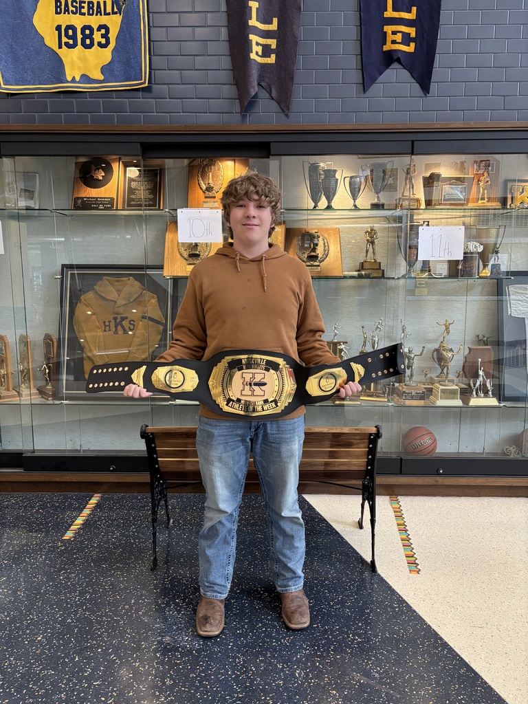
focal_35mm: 26
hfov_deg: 53.1
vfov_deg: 67.3
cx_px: 264
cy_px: 352
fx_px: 529
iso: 200
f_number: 1.6
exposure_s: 1/60
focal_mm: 5.96
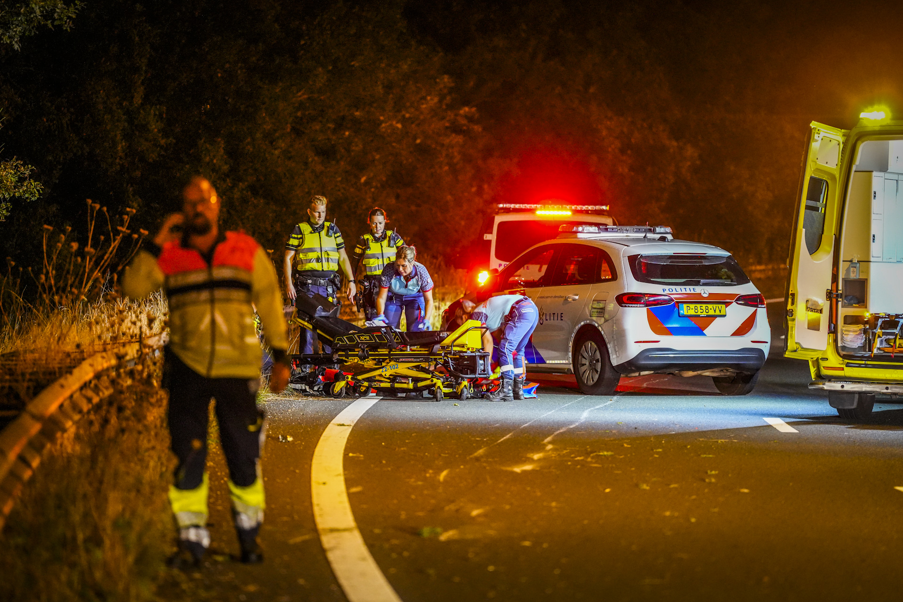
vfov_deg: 7.4
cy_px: 300
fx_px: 4665
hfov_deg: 11.1
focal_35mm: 186
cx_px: 450
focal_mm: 185
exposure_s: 1/30
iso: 6400
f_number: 2.8
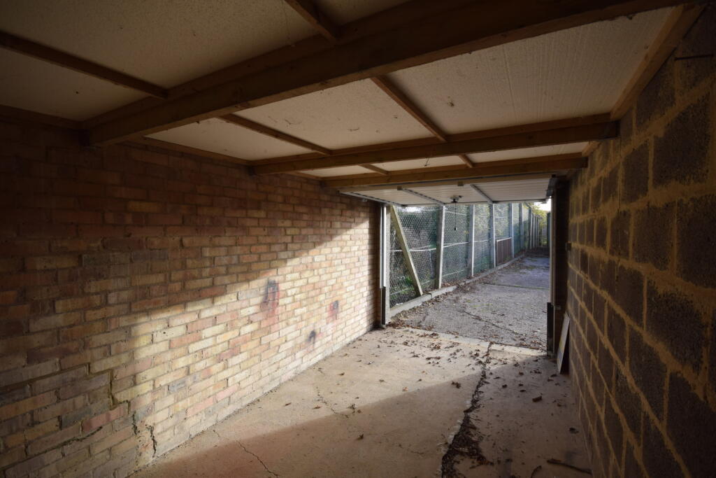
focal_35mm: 15
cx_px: 358
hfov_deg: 100.4
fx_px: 298
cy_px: 239
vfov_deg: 77.3
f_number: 7.1
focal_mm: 10
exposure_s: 1/200
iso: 400
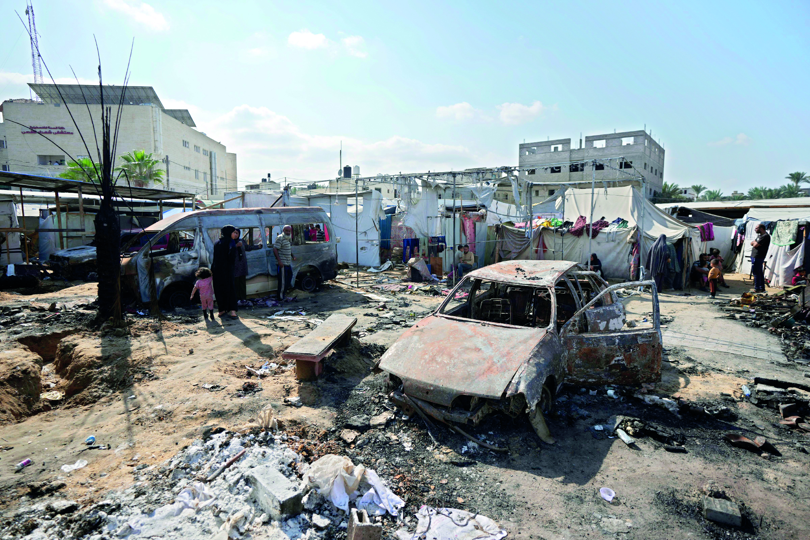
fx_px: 405
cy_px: 270
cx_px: 405
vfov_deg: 67.4
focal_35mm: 18
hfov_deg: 90.0
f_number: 2.8
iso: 100
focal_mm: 18
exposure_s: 1/2500
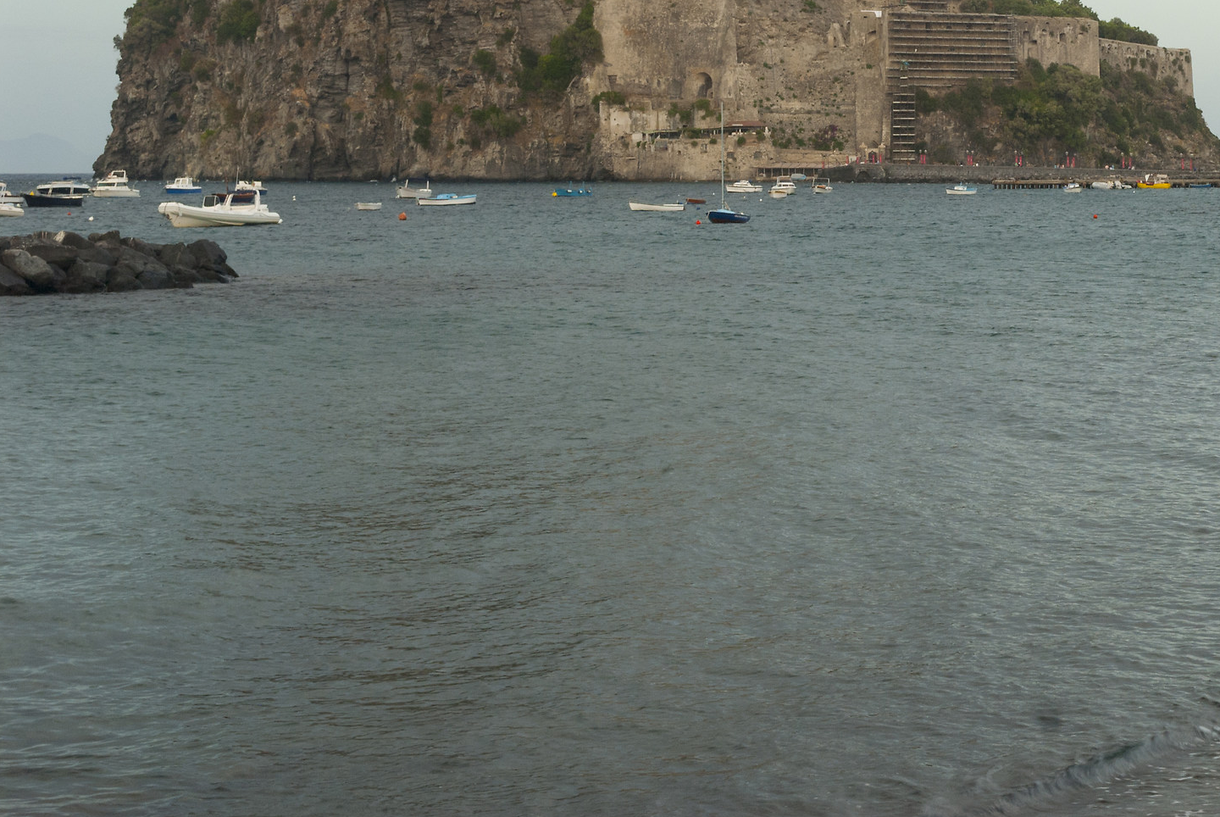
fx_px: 2884
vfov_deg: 16.0
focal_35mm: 85
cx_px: 1001
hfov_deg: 23.5
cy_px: 144
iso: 320
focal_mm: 34
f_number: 9
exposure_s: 1/20
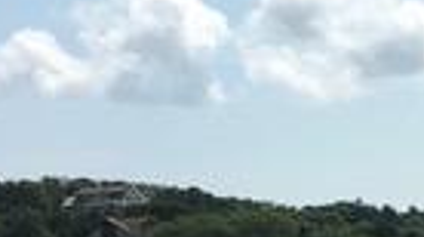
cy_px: 492
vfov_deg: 7.8
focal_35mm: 147
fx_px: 1650
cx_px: 498
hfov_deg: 14.2
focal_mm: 4.15
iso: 25
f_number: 2.2
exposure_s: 1/1876
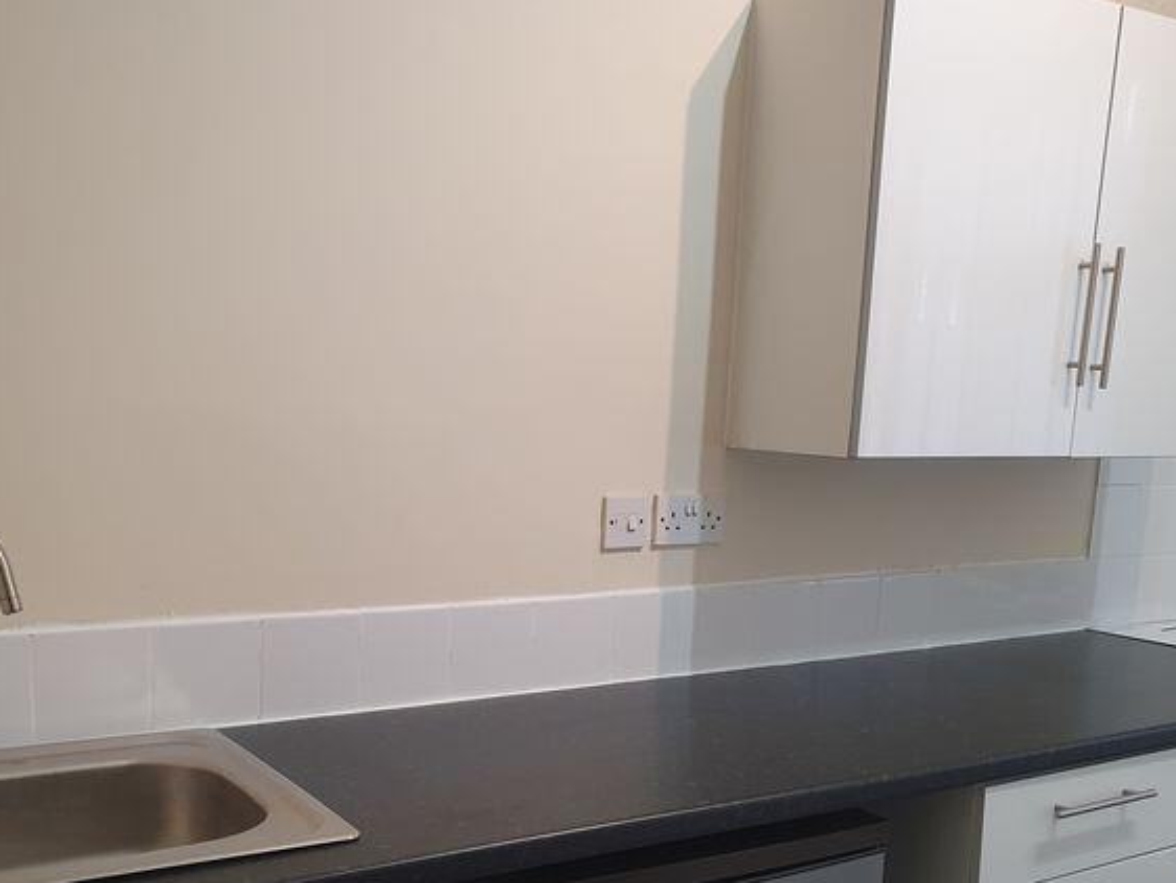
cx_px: 492
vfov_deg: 38.3
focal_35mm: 37
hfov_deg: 49.9
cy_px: 590
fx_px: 1258
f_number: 2.4
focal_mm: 4.32
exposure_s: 1/50
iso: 320
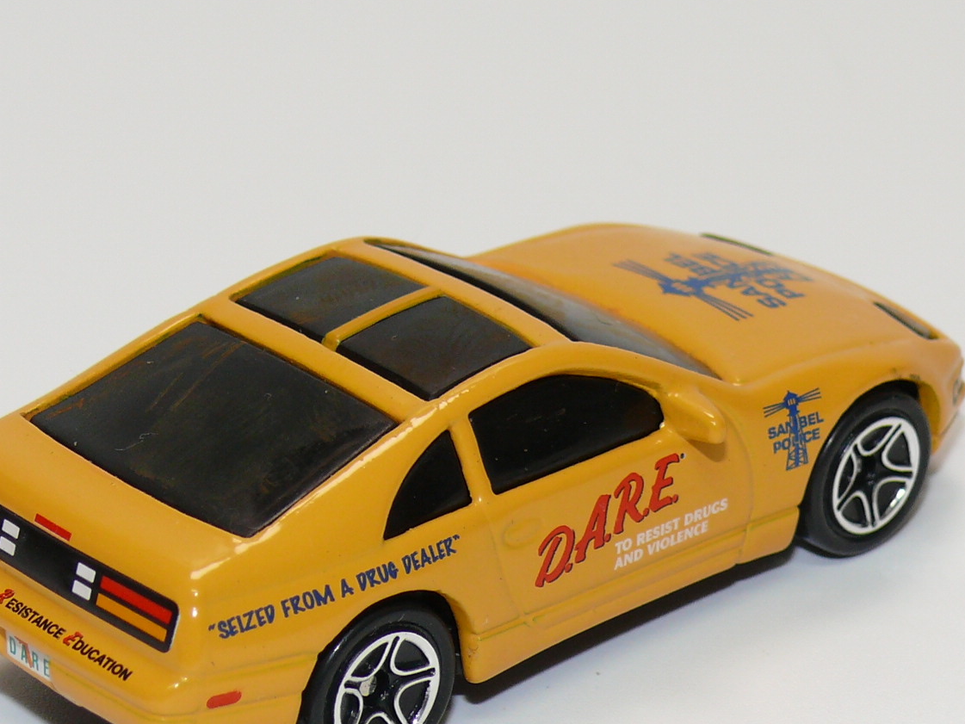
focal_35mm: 147
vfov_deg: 10.1
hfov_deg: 13.4
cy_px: 421
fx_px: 4098
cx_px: 427
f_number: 4
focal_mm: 13.5
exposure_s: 1/30
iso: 100
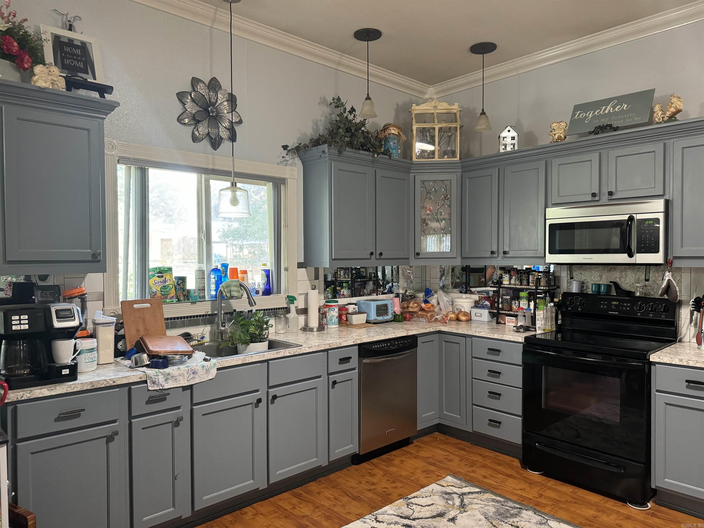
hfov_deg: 71.6
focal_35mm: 24
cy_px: 264
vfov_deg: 56.8
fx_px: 488
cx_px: 352
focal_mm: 6.76
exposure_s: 1/60
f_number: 1.78
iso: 400
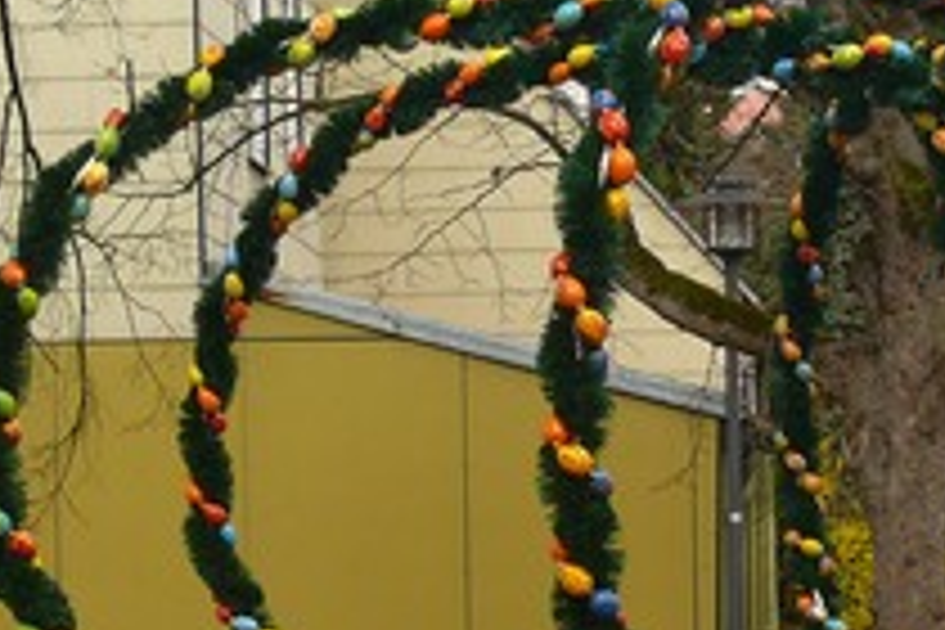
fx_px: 4278
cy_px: 688
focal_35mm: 163
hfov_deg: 12.4
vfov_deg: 8.4
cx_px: 1022
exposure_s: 1/125
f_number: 3.6
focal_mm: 9.3
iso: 100
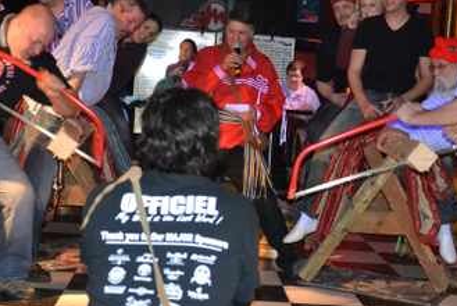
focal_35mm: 70
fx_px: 889
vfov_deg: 19.5
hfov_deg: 28.8
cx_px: 242
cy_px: 140
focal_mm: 24
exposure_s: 1/60
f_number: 3.8
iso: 3200
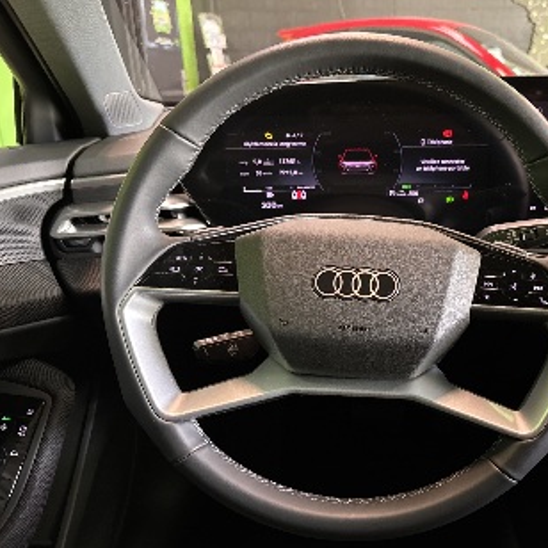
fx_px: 555
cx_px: 368
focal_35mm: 31
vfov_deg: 52.5
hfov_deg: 51.5
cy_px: 276
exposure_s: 1/33
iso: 640
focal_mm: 5.96
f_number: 1.6
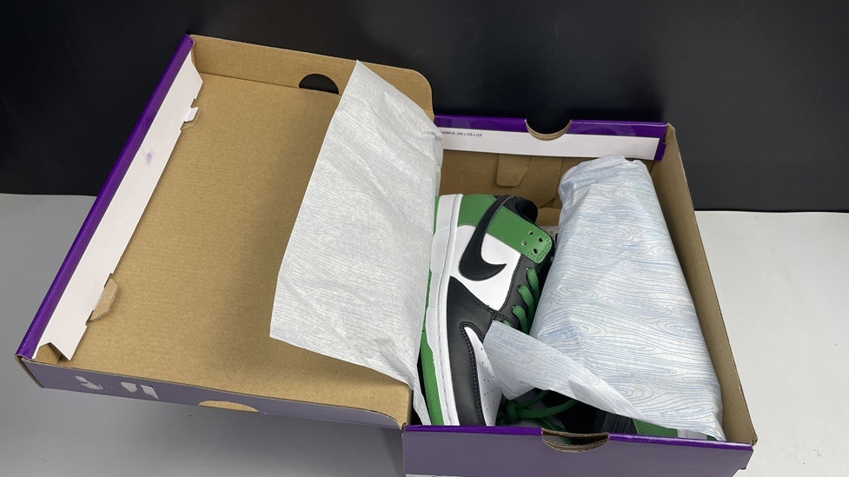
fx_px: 653
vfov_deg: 39.9
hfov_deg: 66.1
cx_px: 421
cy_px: 294
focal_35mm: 29
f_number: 1.6
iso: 50
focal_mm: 4.2
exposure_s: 1/121
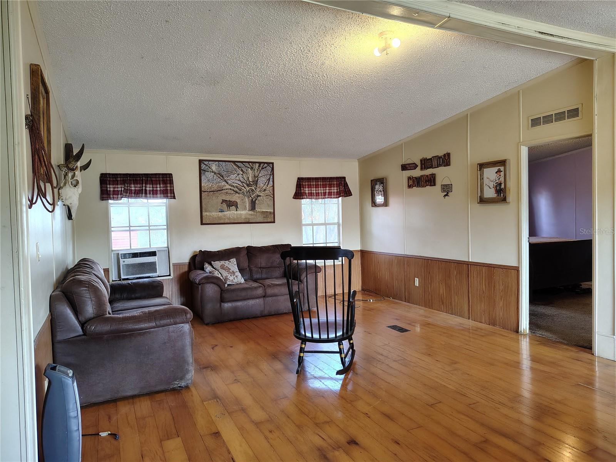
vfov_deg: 56.8
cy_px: 231
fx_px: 427
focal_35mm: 24
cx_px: 308
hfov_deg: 71.6
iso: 985
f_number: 1.8
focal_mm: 5.56
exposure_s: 1/120
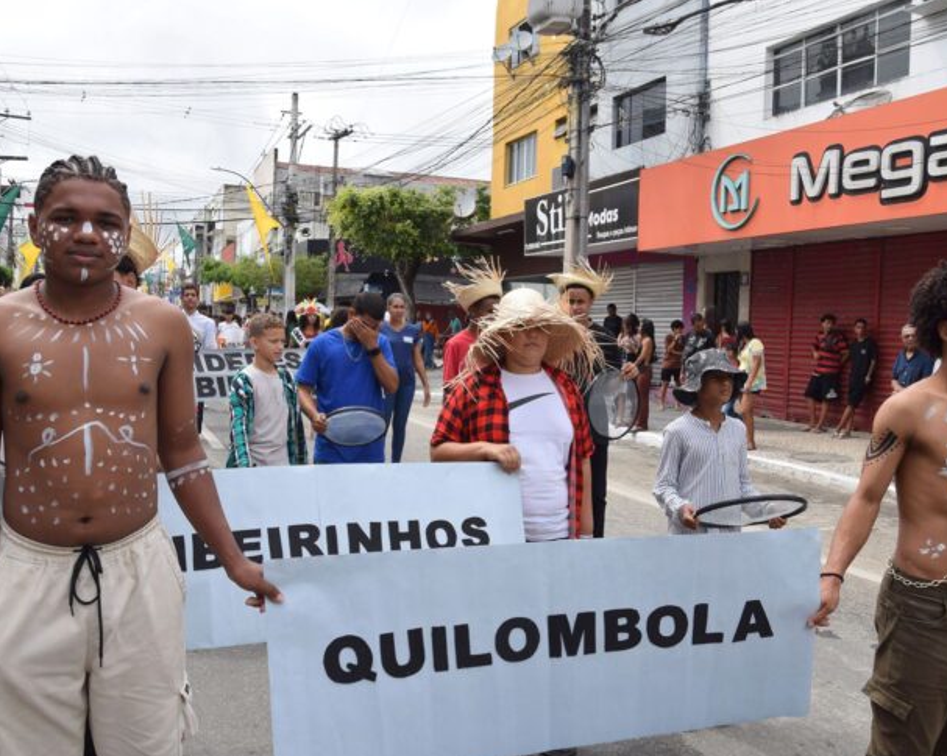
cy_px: 380
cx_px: 473
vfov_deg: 47.1
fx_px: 868
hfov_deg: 57.2
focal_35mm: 31
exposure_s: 1/320
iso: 200
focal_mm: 18
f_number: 9
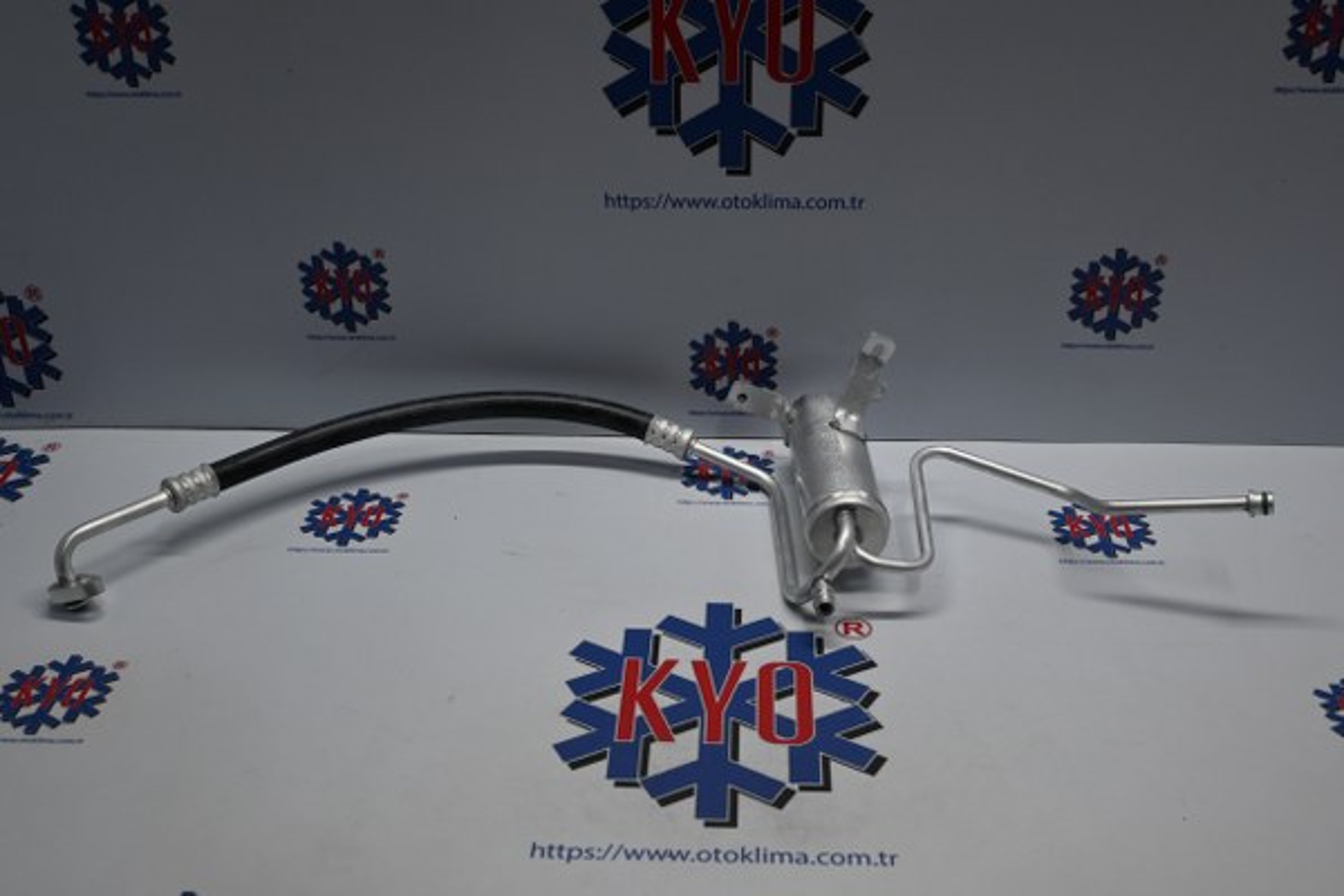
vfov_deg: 33.6
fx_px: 1484
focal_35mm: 40
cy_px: 448
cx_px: 672
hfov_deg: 48.7
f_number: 4.5
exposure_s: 1/160
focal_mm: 26.5
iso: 400
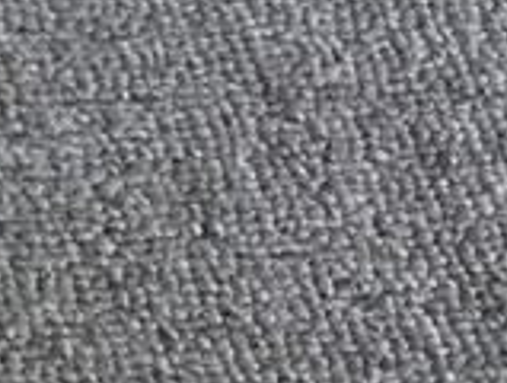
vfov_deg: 8.5
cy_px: 215
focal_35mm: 175
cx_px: -912
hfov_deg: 9.4
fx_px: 2569
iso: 25
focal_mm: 3.3
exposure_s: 1/512
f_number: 2.4
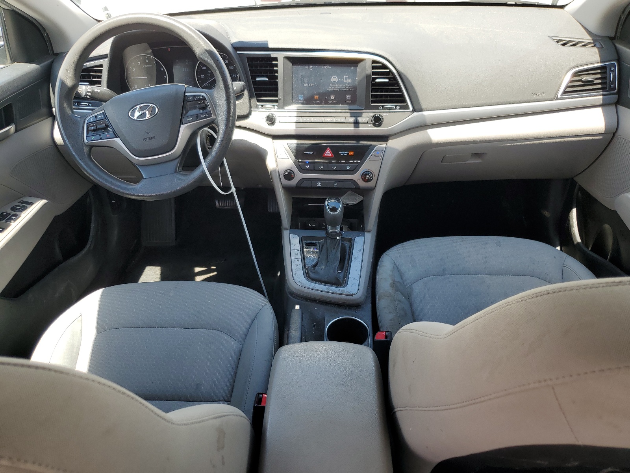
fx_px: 473
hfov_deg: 67.3
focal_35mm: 26
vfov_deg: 53.1
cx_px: 315
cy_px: 236
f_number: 1.5
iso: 50
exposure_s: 1/357
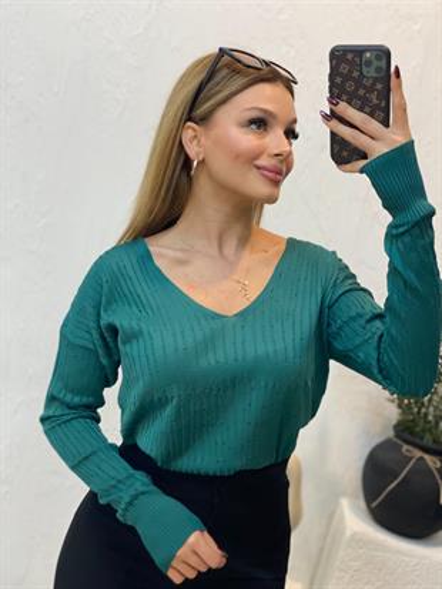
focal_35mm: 52
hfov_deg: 28.0
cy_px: 294
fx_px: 885
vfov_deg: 36.8
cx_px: 221
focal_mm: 6
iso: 100
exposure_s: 1/100
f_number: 2
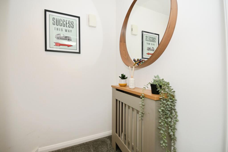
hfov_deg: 100.4
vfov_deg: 77.3
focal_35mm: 15
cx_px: 114
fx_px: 95
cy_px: 76
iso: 400
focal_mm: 10
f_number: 8
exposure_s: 1/60
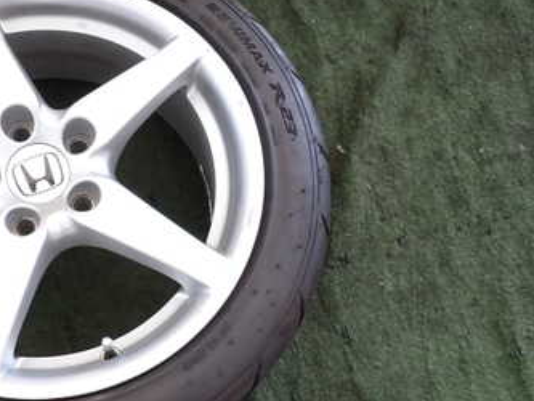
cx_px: 67
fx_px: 694
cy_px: 186
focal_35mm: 45
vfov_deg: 32.2
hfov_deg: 39.4
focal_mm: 4.5
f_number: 2
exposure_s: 1/30
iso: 200
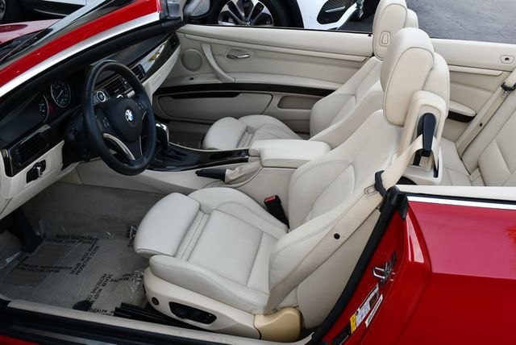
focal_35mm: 36
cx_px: 258
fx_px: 516
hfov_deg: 53.1
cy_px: 172
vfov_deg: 36.9
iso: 250
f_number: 5.6
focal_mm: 18
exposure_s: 1/250
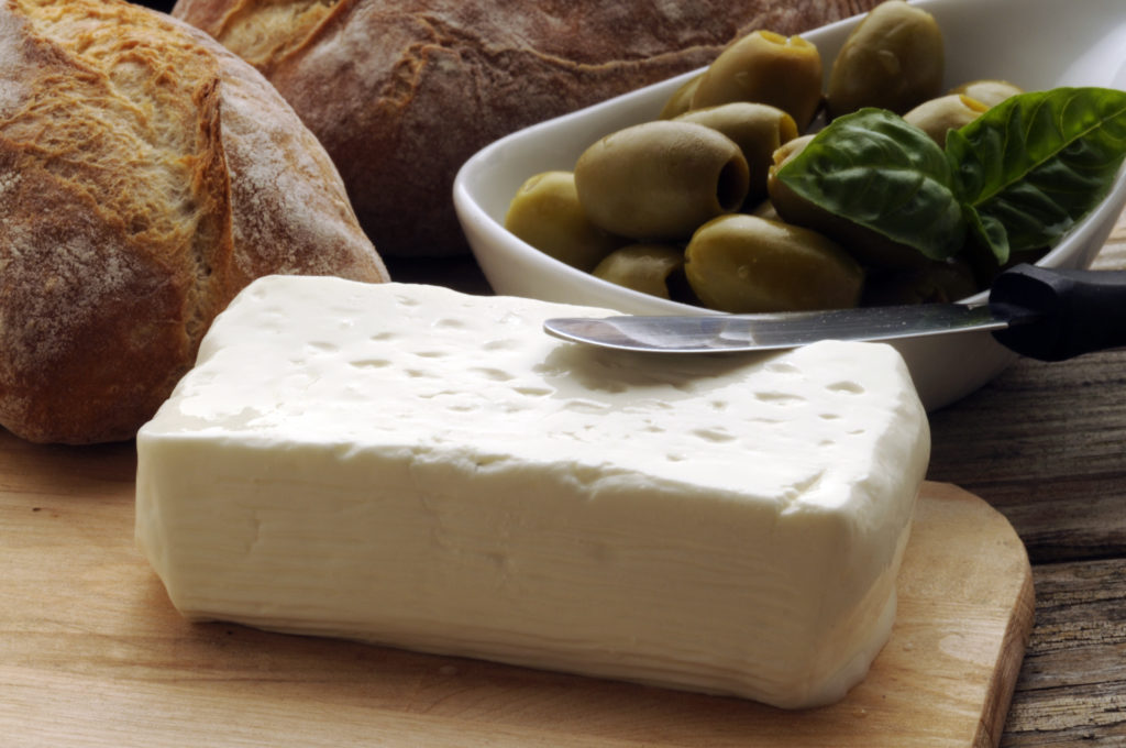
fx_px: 4920
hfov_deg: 13.1
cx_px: 563
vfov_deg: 8.7
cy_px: 374
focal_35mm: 158
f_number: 29
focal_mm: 105
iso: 200
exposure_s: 1/160
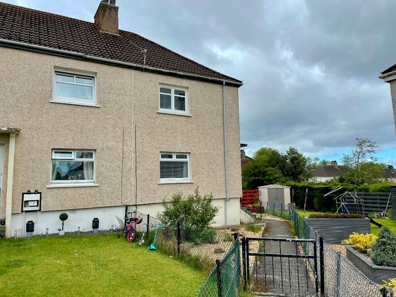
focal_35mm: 26
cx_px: 198
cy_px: 148
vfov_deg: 53.1
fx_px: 297
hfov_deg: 67.3
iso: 32
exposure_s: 1/2618
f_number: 1.6
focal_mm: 4.2
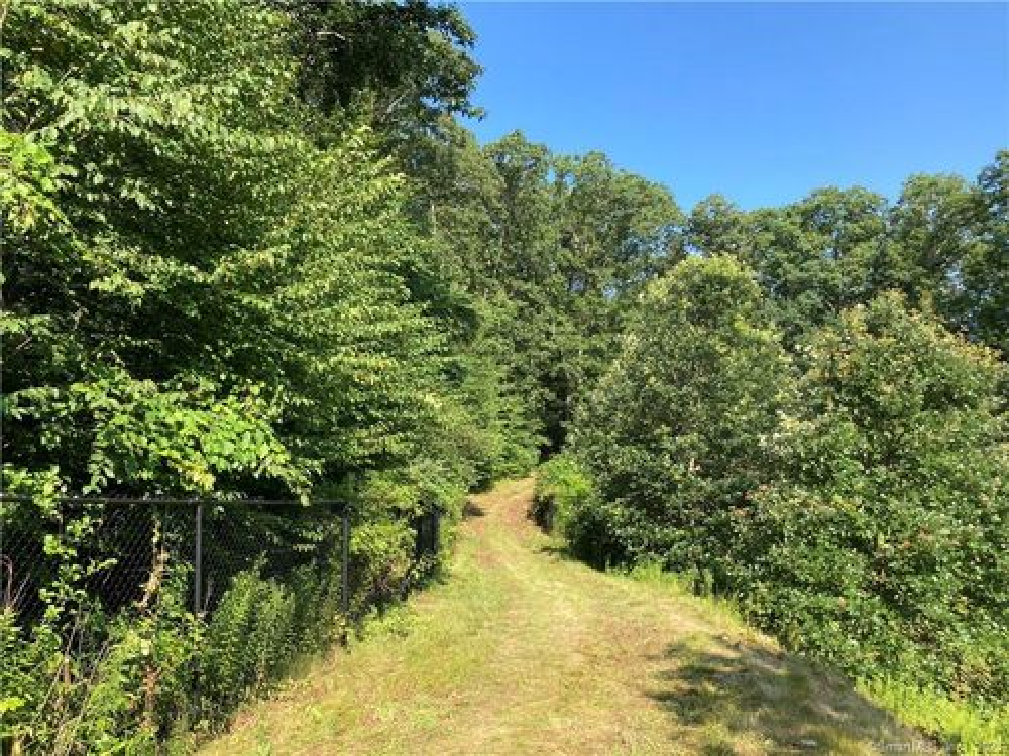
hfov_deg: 63.4
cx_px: 504
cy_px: 378
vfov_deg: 49.7
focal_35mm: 28
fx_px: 816
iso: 20
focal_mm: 3.99
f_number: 1.8
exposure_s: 1/578
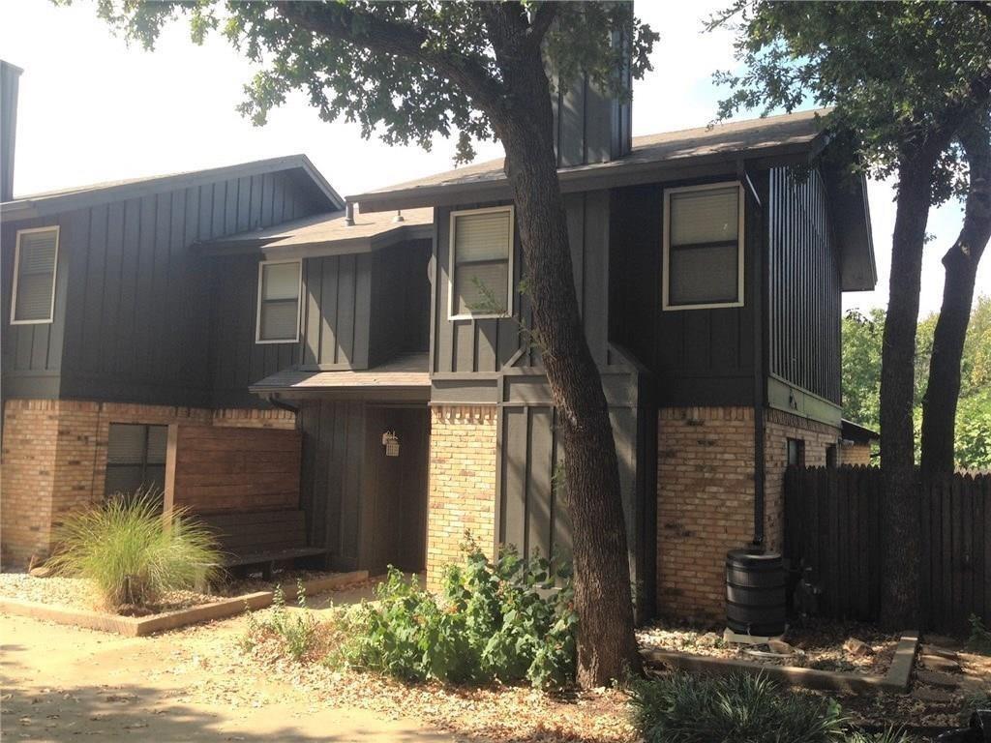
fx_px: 945
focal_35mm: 33
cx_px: 496
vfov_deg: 42.9
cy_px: 372
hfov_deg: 55.4
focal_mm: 4.12
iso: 50
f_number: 2.4
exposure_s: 1/480
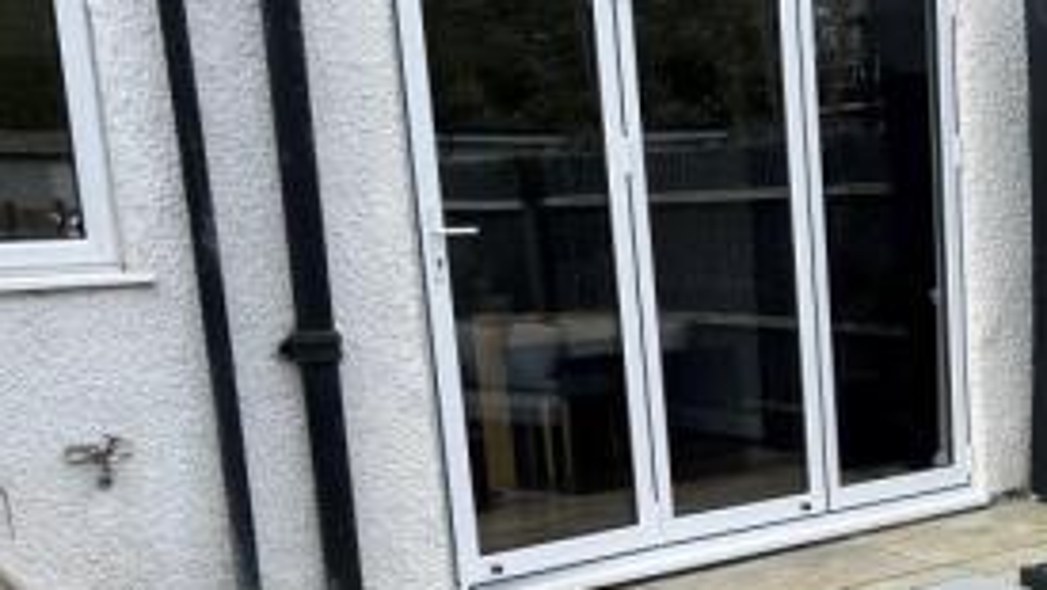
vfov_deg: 19.7
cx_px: 984
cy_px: 527
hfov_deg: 32.7
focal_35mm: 60
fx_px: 1667
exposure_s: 1/2008
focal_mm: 5.7
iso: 50
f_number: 1.5
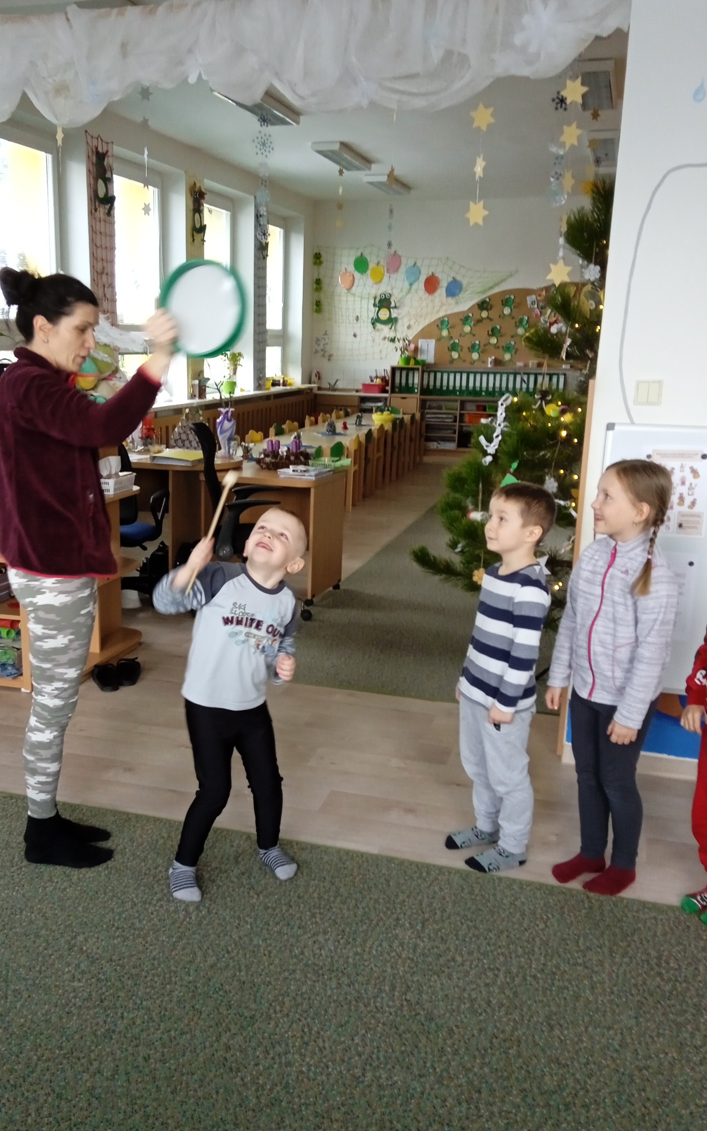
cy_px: 607
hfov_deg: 36.1
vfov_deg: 55.3
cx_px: 278
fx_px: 1079
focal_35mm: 35
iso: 317
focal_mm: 3.43
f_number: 2.2
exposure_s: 1/25
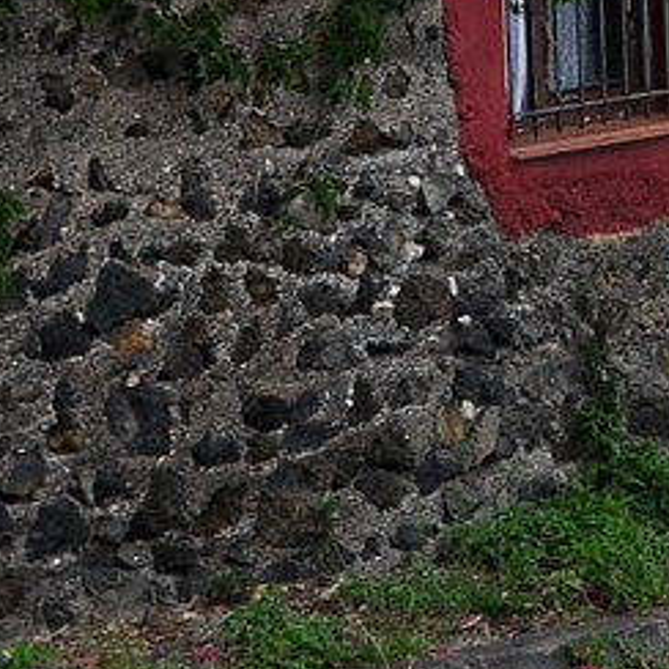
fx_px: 3564
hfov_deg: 9.7
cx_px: 1513
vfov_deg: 10.7
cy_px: 108
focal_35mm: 163
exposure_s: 1/320
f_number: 9
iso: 400
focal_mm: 26
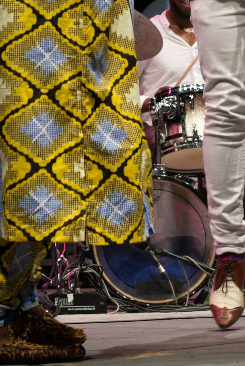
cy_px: 5
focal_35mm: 180
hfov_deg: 7.6
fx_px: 1834
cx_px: 113
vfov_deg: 11.3
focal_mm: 55
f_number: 5.6
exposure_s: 1/125
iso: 3200
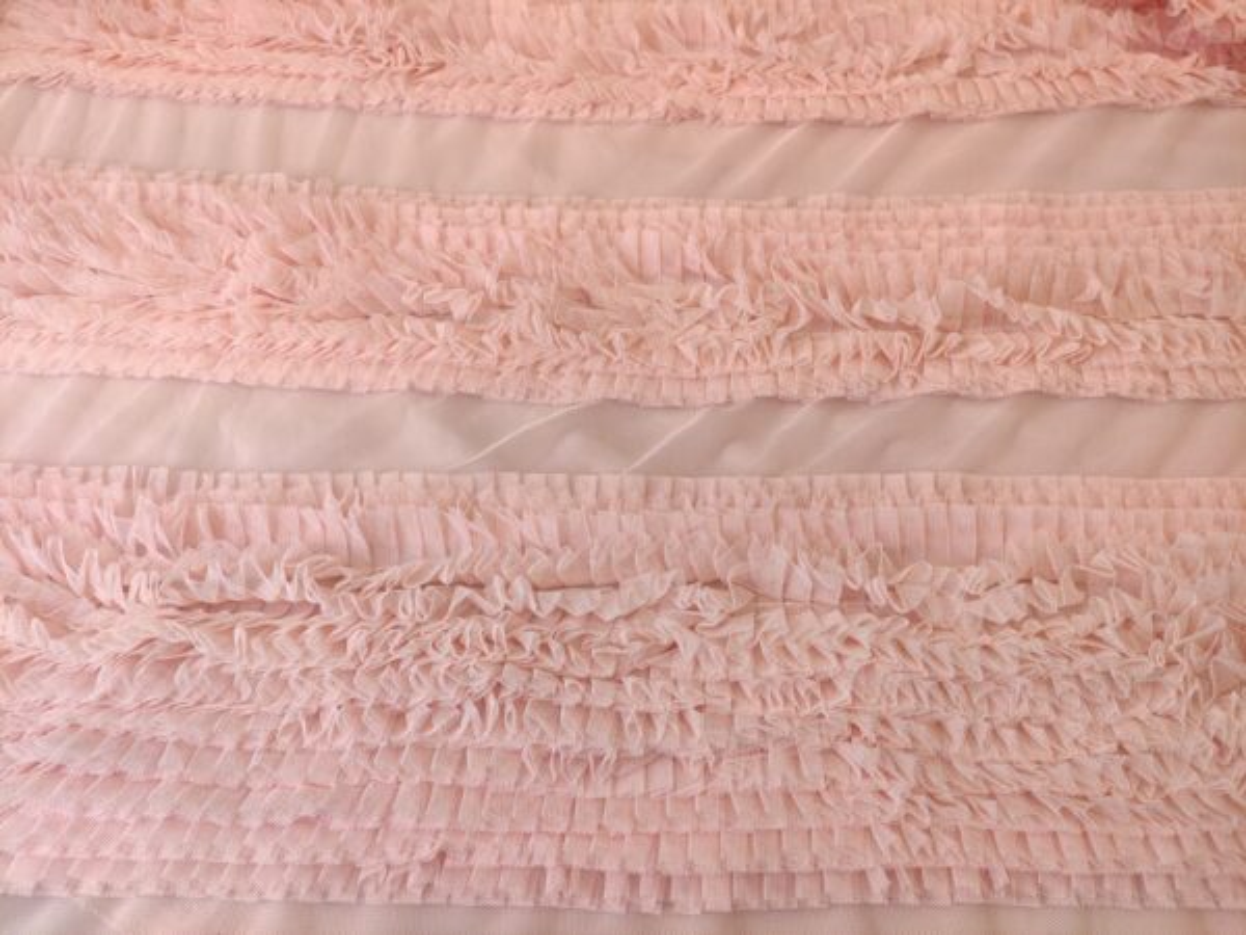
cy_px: 468
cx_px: 623
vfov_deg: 54.9
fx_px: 900
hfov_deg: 69.4
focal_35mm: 25
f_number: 1.89
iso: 160
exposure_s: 1/160
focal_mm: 5.43
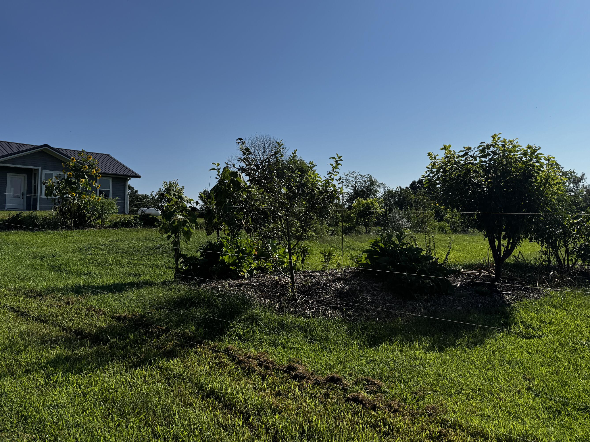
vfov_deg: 51.3
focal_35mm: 27
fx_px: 460
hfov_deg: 65.3
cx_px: 300
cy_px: 199
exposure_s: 1/10417
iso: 80
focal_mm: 6.76
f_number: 1.78
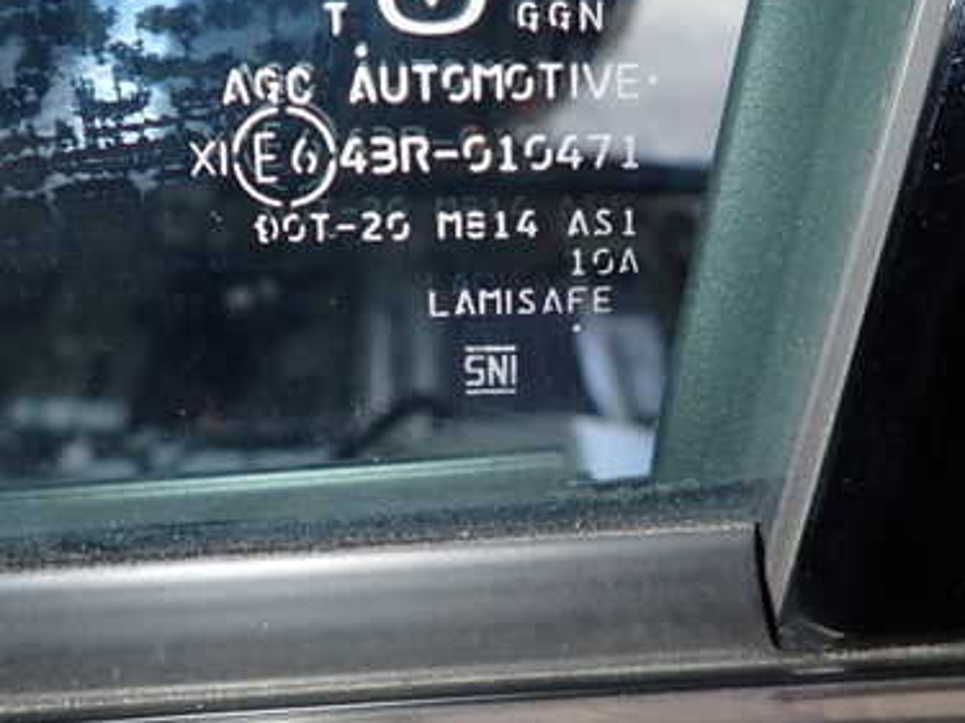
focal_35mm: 40
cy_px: 214
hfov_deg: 46.8
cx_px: 443
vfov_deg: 35.4
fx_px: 1115
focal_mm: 4.5
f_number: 5.6
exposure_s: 1/30
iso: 200
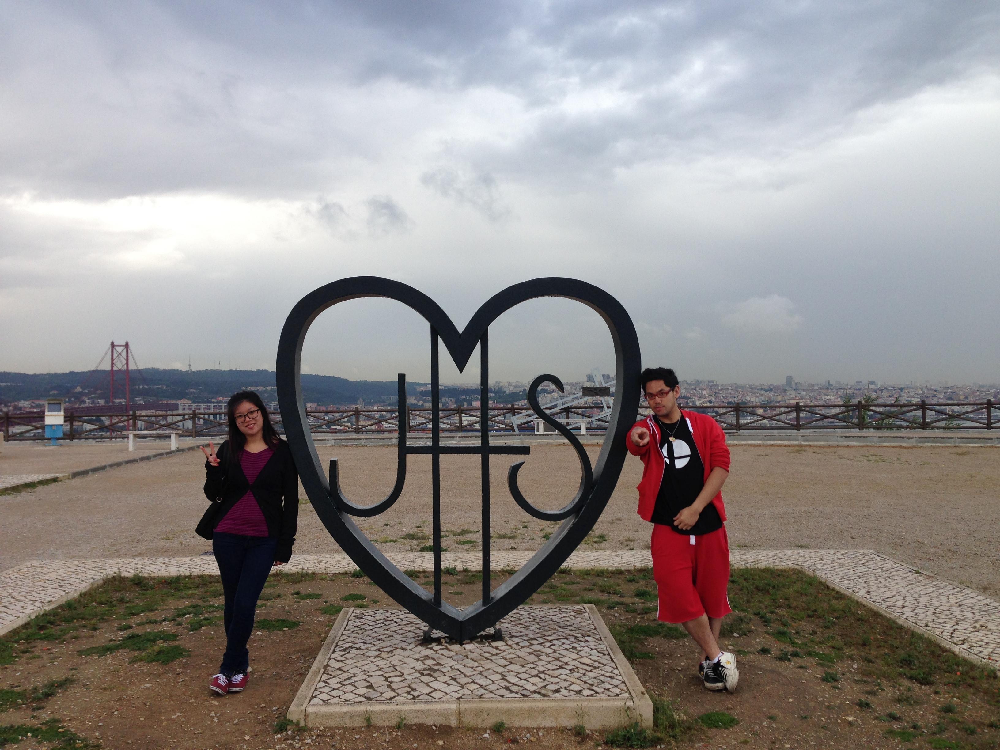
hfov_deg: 55.4
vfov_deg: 42.9
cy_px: 375
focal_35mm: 33
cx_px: 500
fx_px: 953
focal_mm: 4.12
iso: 50
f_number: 2.4
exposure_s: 1/583
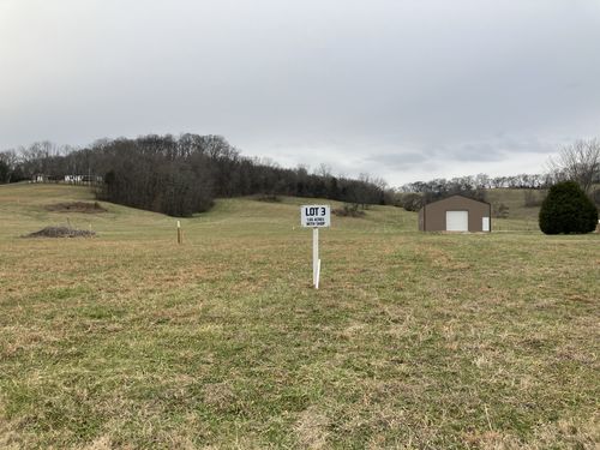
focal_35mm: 28
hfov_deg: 63.4
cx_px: 300
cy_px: 225
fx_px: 485
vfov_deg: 49.7
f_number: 1.8
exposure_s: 1/229
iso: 25
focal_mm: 3.99
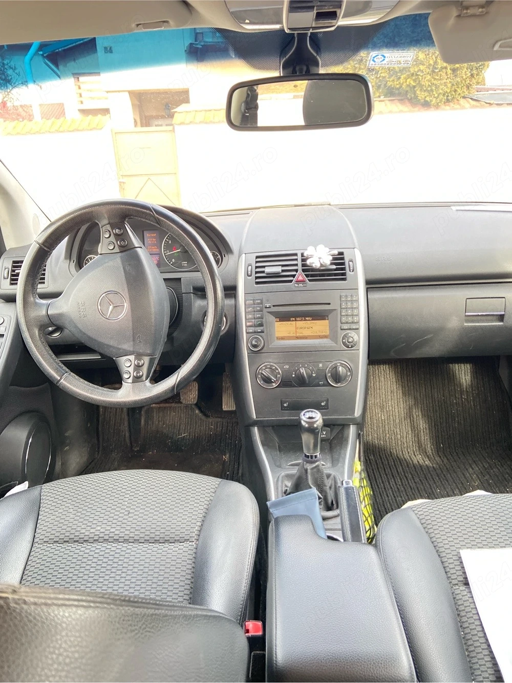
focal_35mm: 26
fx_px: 513
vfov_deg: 67.3
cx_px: 256
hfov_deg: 53.0
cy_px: 342
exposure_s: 1/107
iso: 125
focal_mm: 4.25
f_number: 1.8
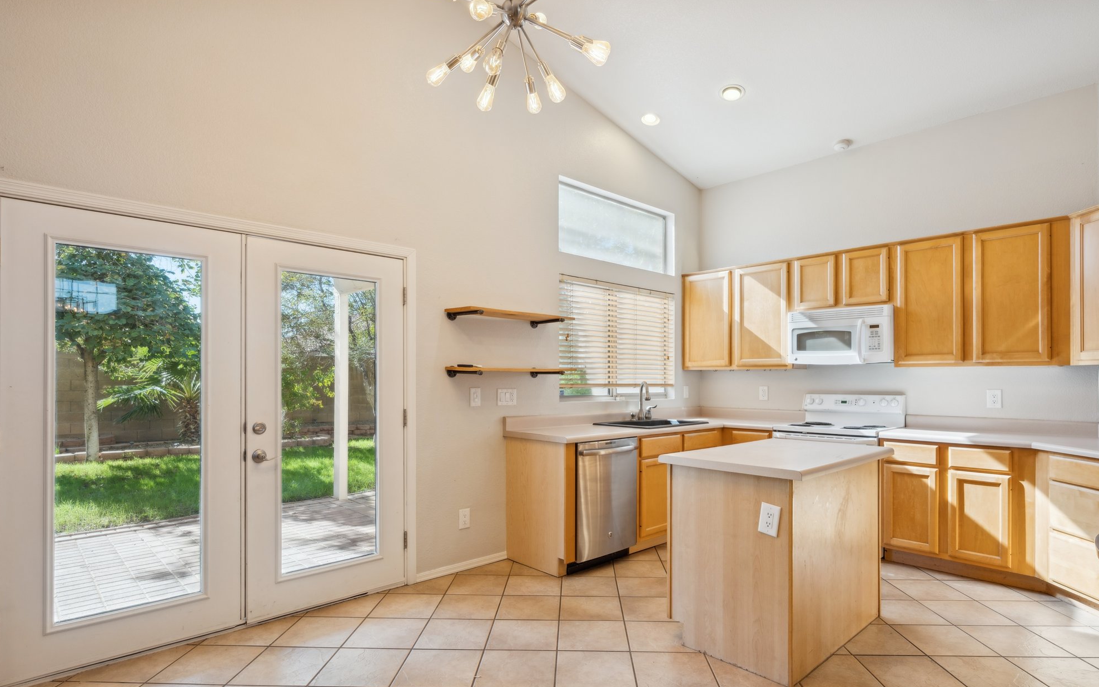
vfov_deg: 60.7
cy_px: 374
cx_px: 558
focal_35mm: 20
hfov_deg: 86.4
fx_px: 585
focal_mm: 18.5
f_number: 8
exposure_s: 1/125
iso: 320
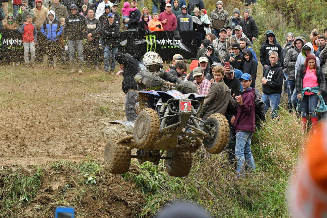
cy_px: 109
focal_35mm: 147
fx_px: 1335
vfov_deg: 9.3
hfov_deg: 14.0
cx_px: 164
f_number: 5.6
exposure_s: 1/1250
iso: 1600
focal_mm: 98
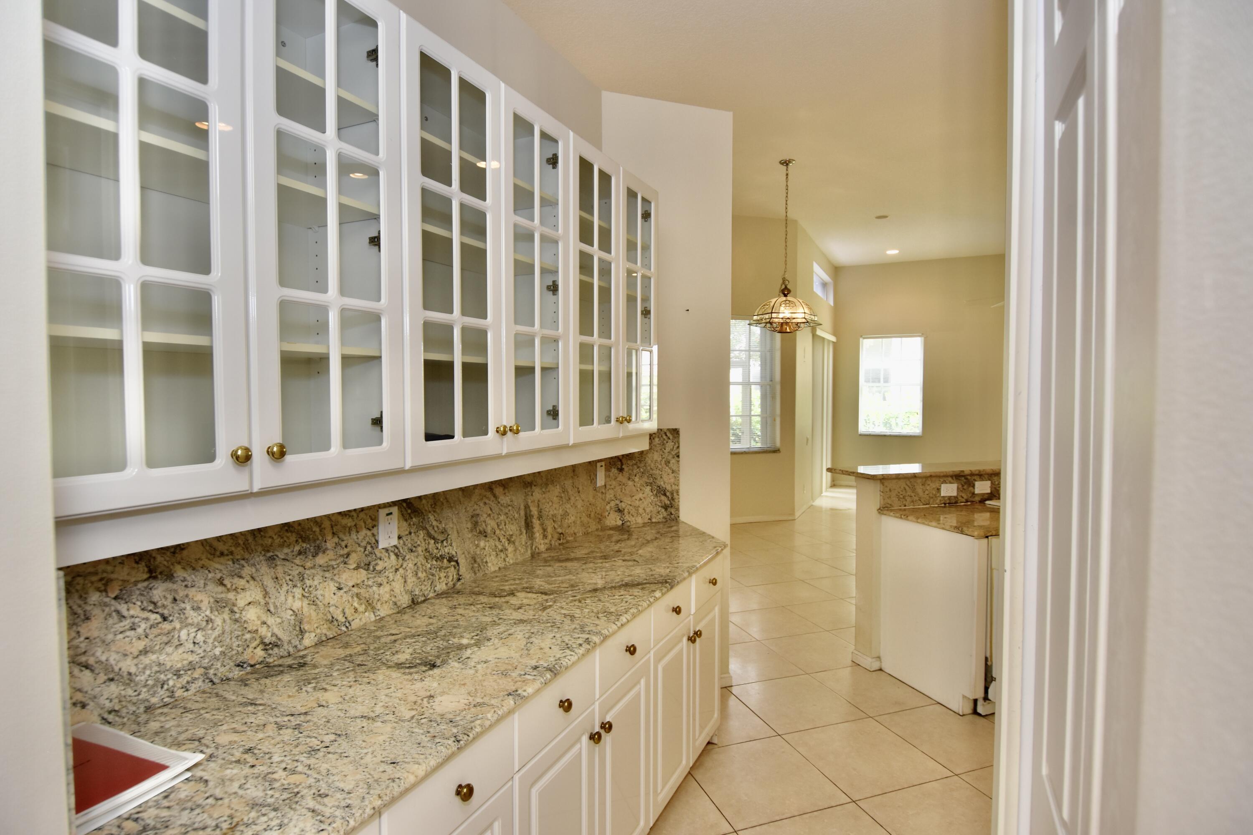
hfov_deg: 90.0
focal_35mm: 18
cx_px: 626
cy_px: 418
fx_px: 626
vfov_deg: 67.4
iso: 400
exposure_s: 1/60
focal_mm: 12
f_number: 5
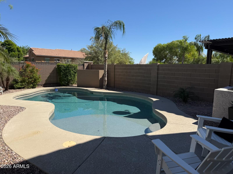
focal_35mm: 24
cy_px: 87
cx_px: 116
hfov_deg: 71.6
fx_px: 162
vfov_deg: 56.8
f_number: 1.78
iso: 80
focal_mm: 6.76
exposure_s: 1/4673
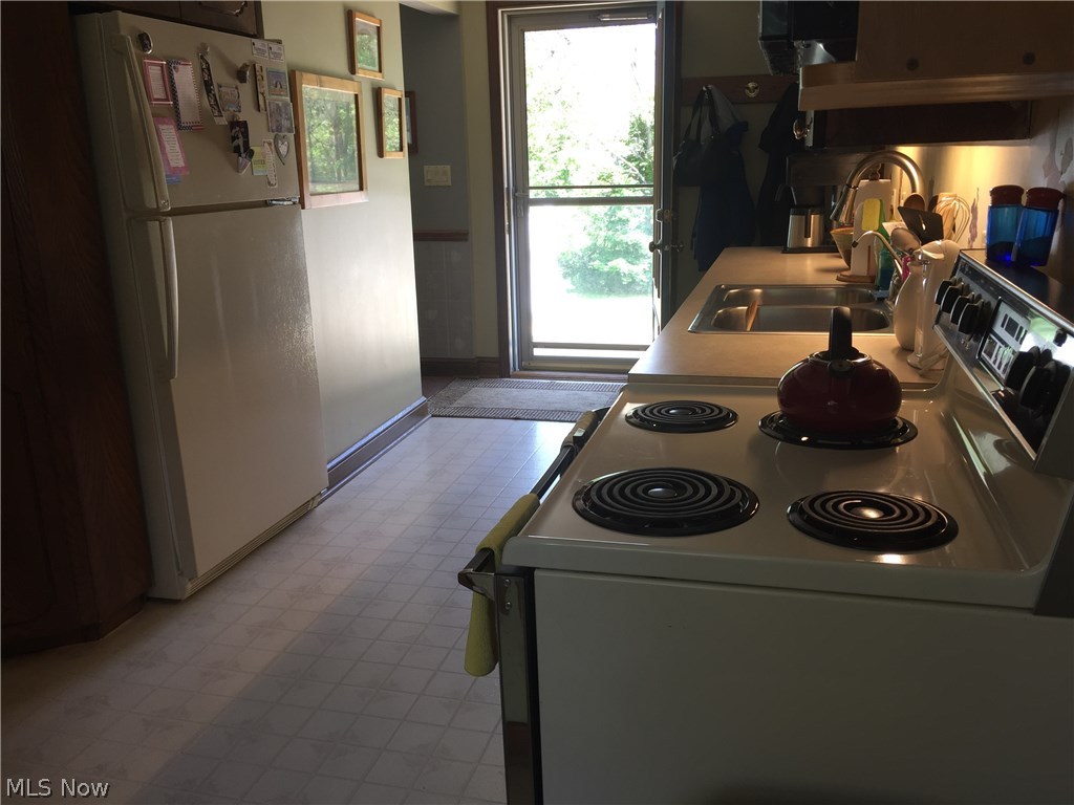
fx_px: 900
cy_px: 402
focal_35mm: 29
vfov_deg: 48.2
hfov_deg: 61.7
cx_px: 537
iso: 32
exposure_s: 1/40
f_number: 2.2
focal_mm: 4.15
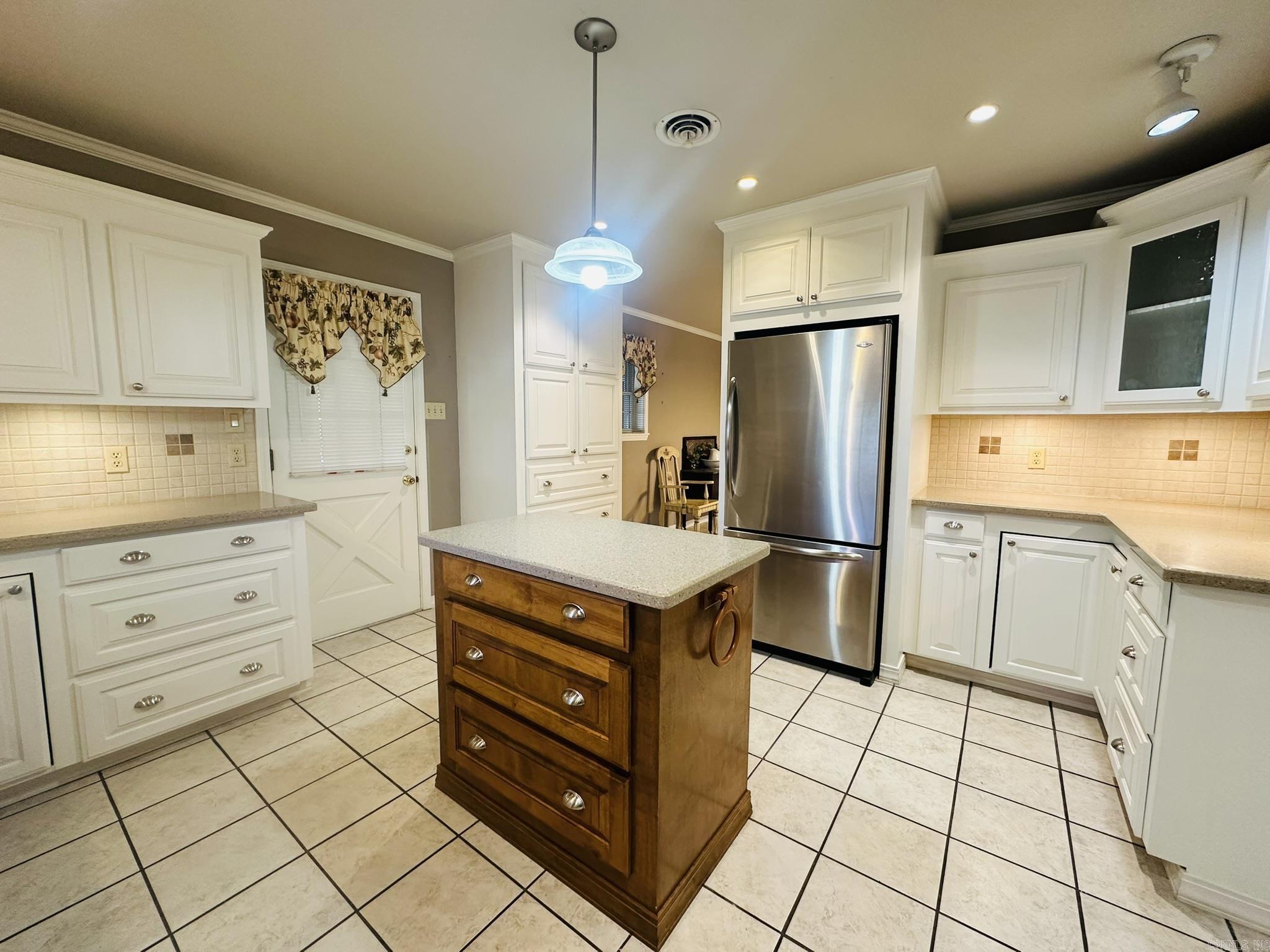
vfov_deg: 85.7
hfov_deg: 102.1
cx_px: 635
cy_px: 476
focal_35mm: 14
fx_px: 514
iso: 160
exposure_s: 1/60
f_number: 2.2
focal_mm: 2.22
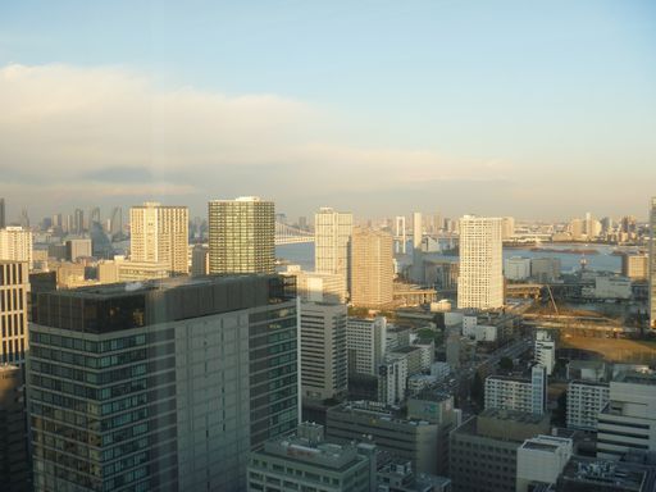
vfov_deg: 40.7
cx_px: 328
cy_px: 246
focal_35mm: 35
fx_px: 663
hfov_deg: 52.6
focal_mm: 6.3
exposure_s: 1/125
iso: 80
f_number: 3.5
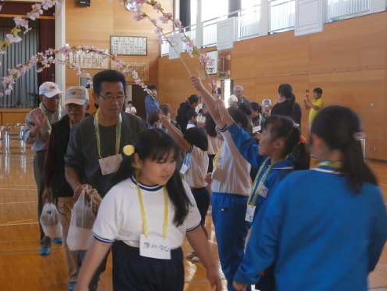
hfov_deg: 31.7
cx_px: 174
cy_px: 120
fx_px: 682
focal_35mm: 61
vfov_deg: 24.0
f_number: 3.4
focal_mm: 8.3
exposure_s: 1/40
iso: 125
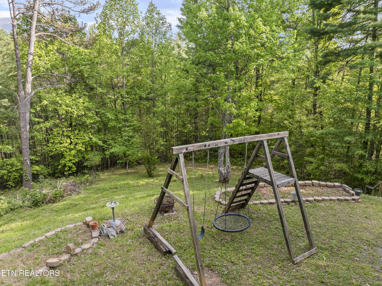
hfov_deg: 71.6
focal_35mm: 24
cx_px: 191
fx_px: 265
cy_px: 143
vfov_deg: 56.8
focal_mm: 12.29
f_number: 2.8
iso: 320
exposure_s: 1/800
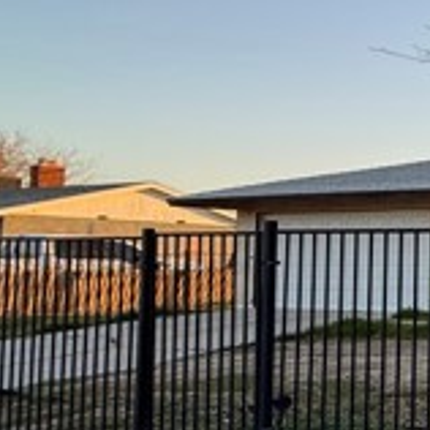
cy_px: 234
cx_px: 781
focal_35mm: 50
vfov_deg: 34.0
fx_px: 703
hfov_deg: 21.5
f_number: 2.2
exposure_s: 1/248
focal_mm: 2.22
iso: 50
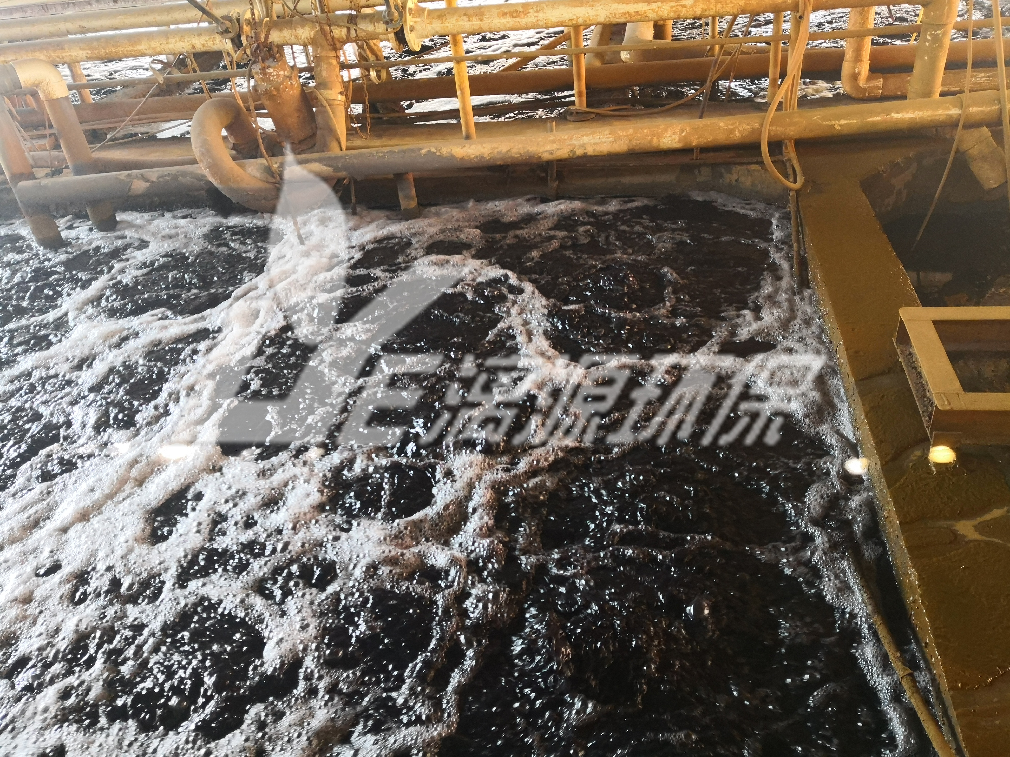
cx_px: 505
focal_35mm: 27
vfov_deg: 51.4
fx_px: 788
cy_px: 378
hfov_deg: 65.3
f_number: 1.6
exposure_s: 1/100
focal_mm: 3.95
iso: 640
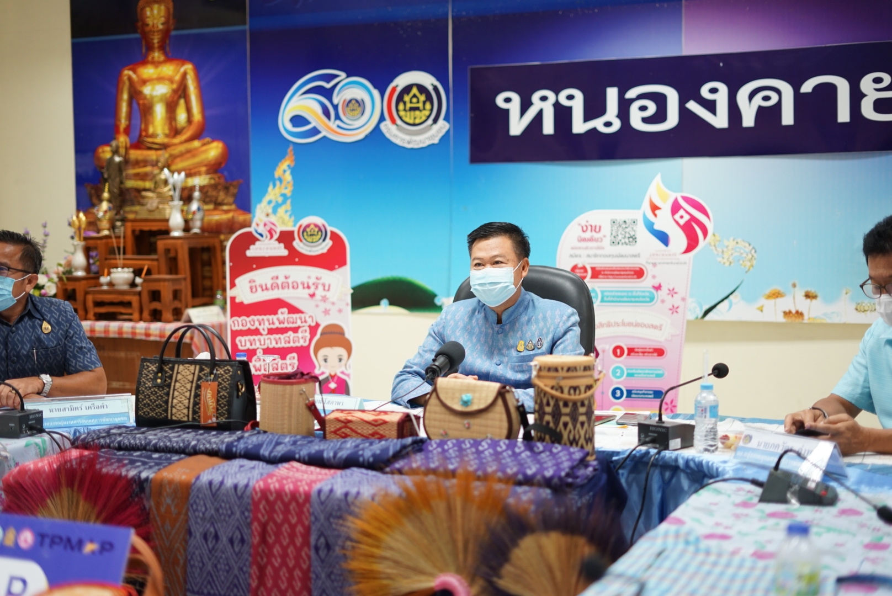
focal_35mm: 50
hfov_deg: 39.6
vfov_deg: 27.0
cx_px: 446
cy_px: 298
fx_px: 1240
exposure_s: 1/100
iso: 400
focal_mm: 50
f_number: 1.8
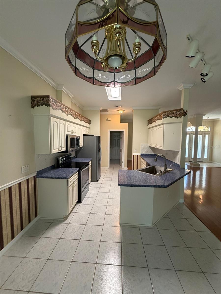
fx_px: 119
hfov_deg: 85.7
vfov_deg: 102.1
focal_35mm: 14
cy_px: 147
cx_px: 110
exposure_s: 1/60
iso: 200
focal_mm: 2.22
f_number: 2.2
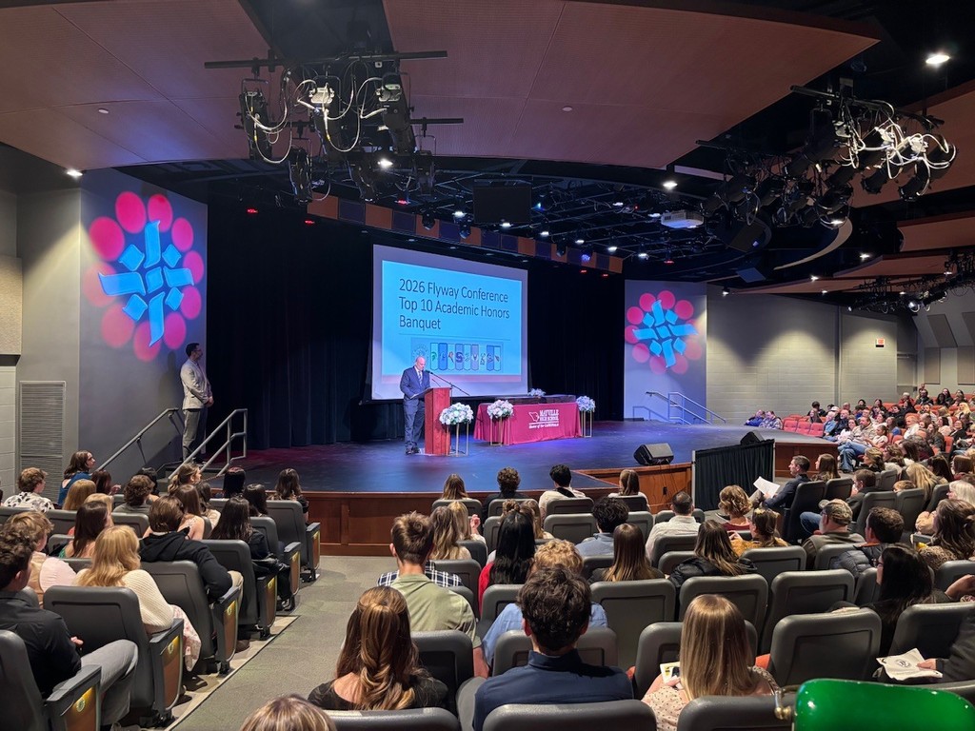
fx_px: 732
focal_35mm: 26
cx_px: 488
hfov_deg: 67.3
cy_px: 366
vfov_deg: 53.1
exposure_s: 1/44
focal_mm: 5.96
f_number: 1.6
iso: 400
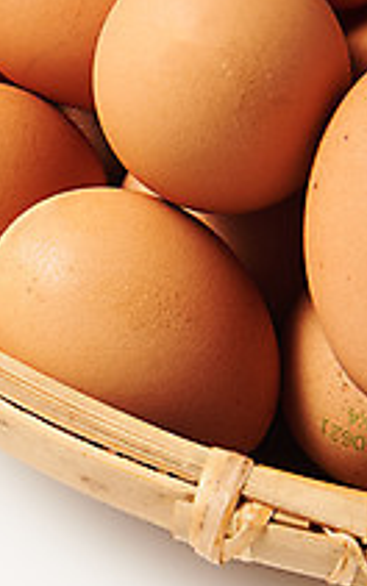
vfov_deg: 15.4
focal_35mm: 135
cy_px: 392
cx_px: 51
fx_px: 2159
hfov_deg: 9.7
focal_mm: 70
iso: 100
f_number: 18
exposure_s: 1/125
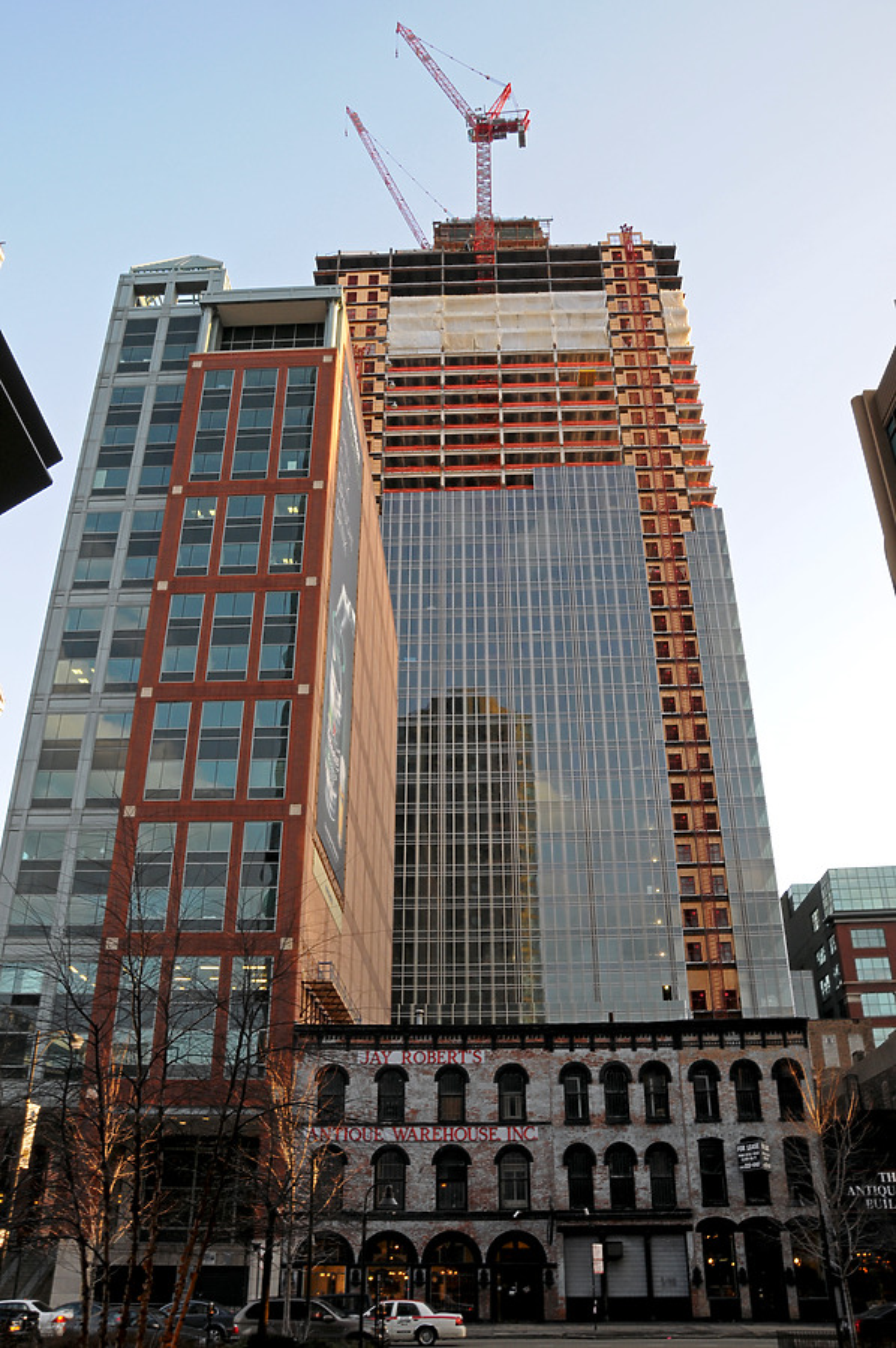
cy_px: 674
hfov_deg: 43.5
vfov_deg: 62.0
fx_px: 1123
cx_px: 448
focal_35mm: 30
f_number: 14
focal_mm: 20
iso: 400
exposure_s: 1/30
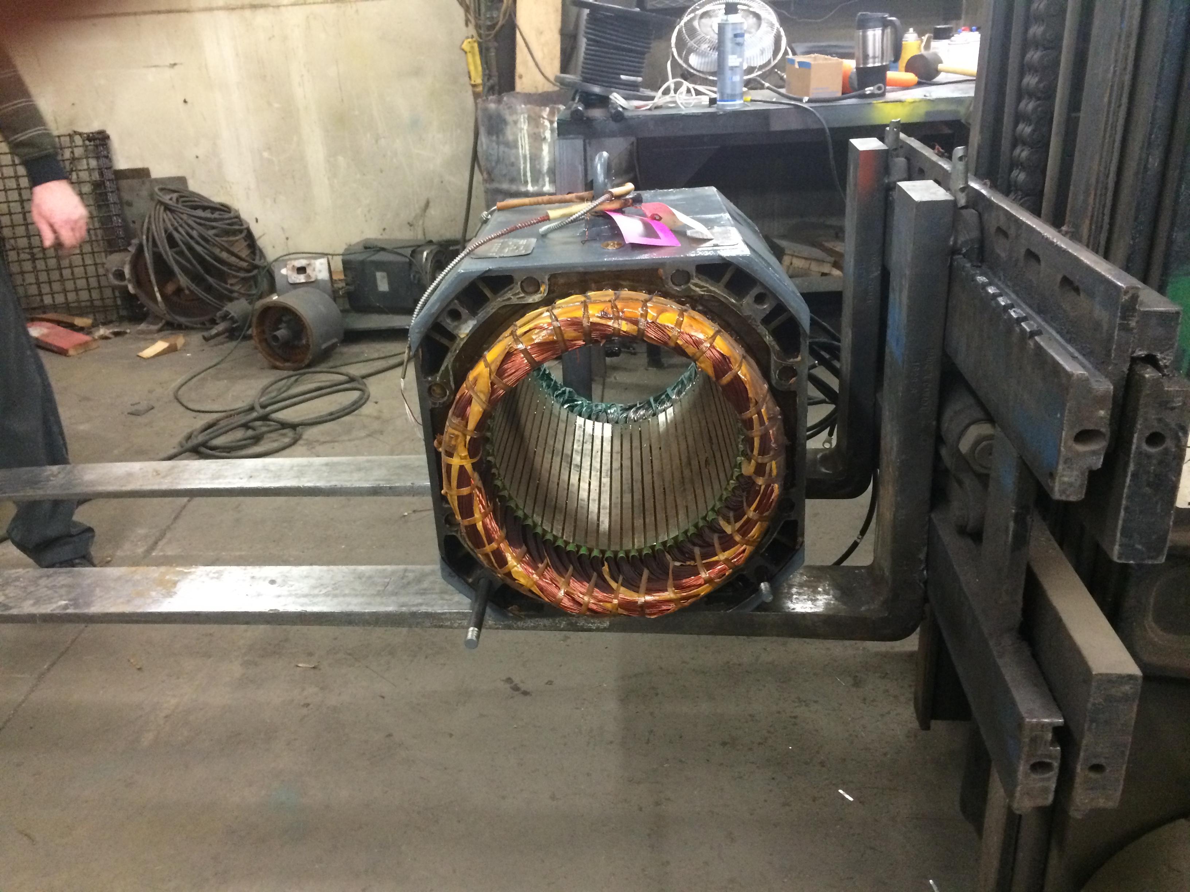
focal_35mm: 29
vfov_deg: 48.2
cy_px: 446
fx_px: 997
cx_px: 595
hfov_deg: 61.7
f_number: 2.2
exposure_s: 1/30
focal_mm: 4.15
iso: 250
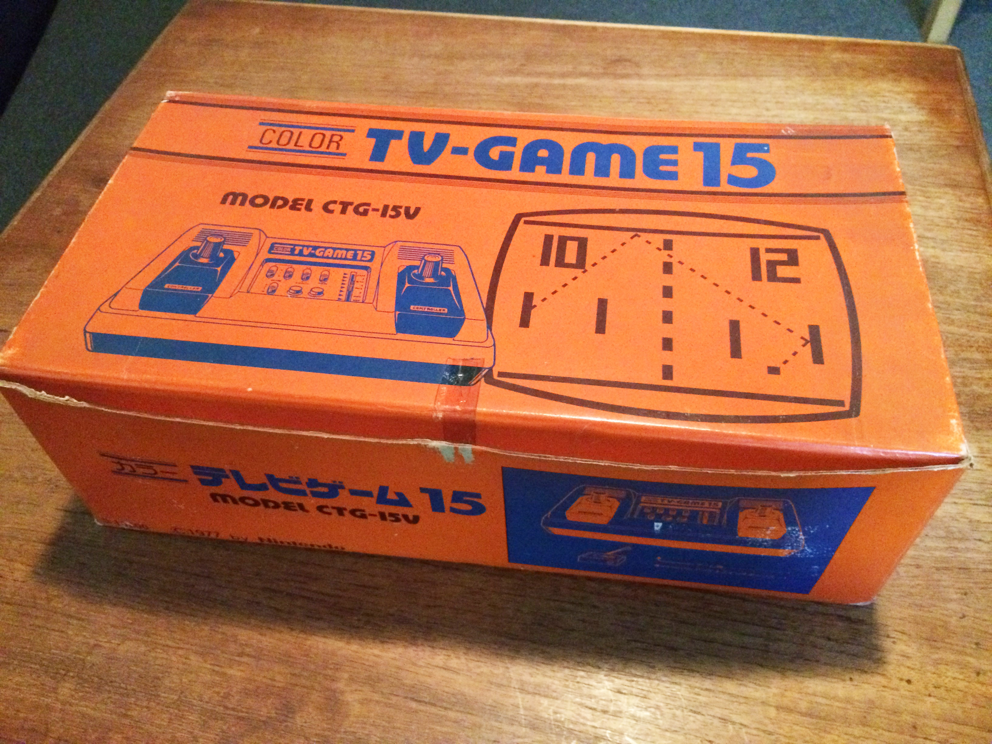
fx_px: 831
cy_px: 372
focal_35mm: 29
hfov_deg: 61.7
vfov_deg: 48.2
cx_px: 496
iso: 640
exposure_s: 1/17
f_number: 2.2
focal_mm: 4.15
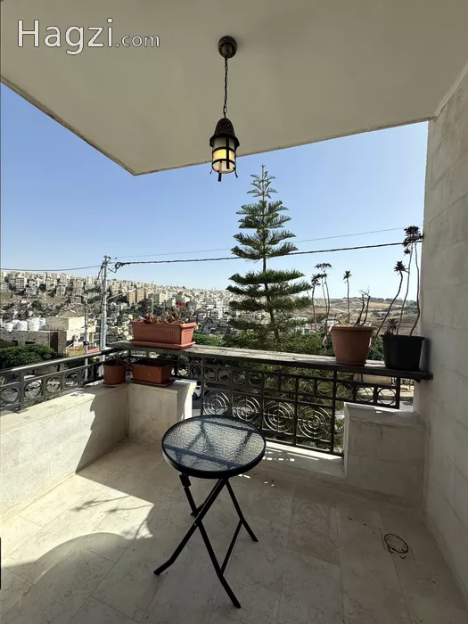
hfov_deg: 85.7
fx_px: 252
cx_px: 234
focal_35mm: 14
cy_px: 312
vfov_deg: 102.1
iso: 40
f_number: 2.2
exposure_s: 1/2028
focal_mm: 2.22
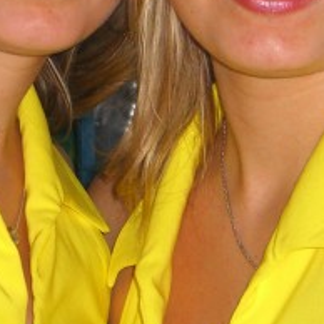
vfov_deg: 8.4
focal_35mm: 208
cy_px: 48
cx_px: 97
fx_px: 2203
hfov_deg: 8.4
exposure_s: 1/60
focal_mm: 11.8
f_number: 3.6
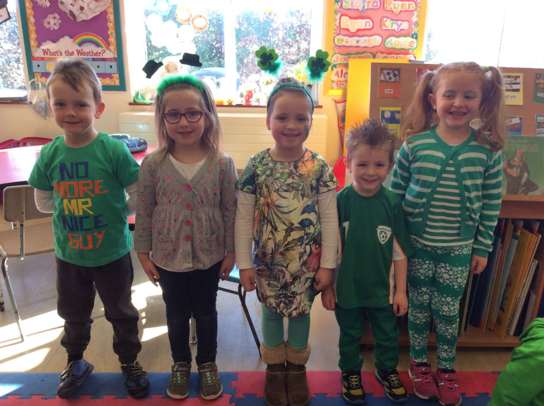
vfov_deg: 44.1
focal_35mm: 32
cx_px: 272
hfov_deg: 56.9
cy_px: 203
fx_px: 502
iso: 40
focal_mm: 3.3
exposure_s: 1/40
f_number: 2.4
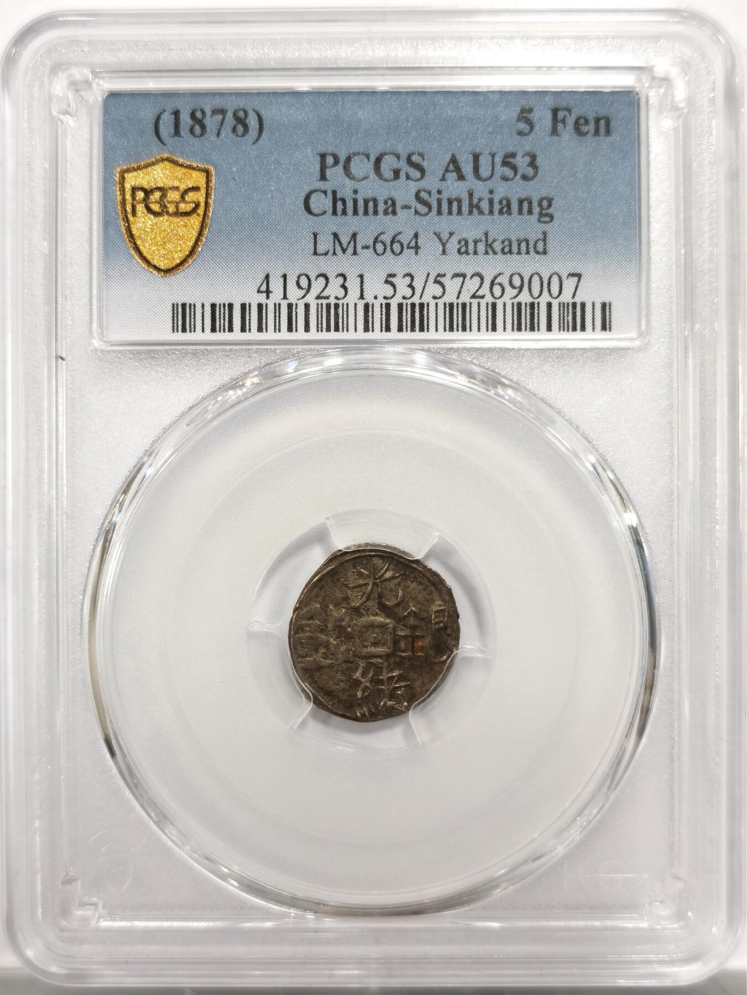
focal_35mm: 54
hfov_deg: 27.0
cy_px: 498
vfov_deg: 35.5
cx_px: 374
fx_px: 1554
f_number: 16
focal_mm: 5.56
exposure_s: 1/100
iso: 125
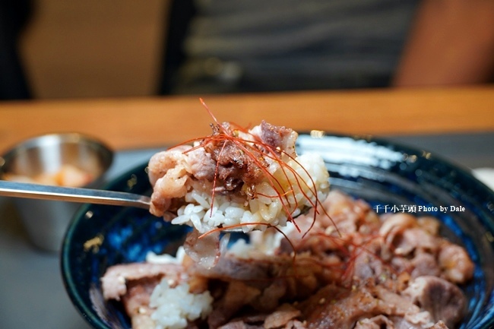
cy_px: 164
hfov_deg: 27.0
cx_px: 247
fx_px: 1029
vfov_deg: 18.2
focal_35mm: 75
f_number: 5
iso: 640
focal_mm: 50
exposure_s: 1/80
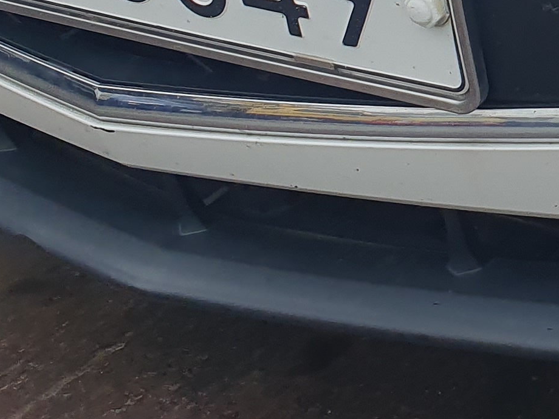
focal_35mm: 114
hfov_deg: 14.5
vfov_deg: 12.7
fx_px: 1841
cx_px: 1096
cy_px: -95
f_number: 2.4
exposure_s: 1/556
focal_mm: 4.32
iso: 50
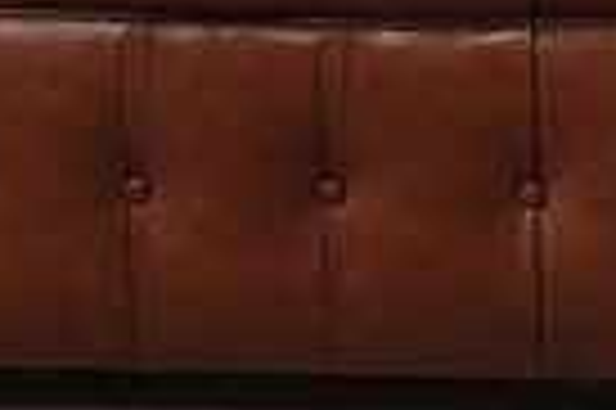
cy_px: -108
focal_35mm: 164
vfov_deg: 8.2
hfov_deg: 12.5
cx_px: 526
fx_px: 2803
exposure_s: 1/60
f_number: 1.8
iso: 125
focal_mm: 5.58
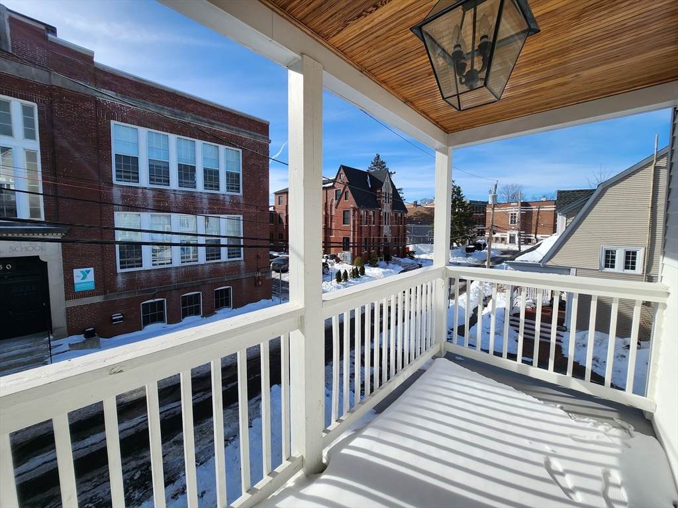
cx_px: 339
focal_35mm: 13
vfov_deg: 89.9
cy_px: 254
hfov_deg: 106.2
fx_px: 255
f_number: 2.2
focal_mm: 1.7
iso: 32
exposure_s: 1/1126
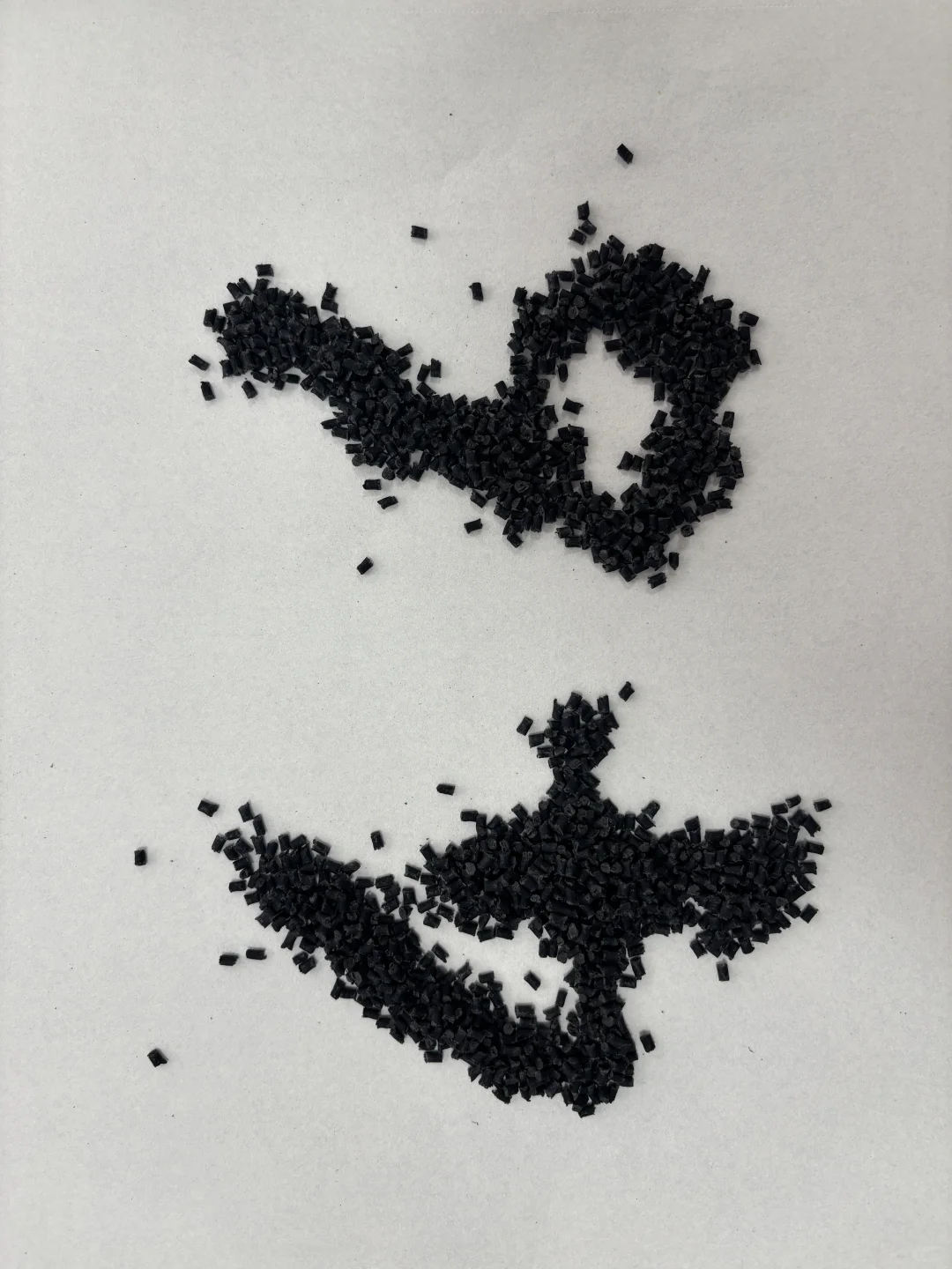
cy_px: 634
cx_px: 476
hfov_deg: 53.1
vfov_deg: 67.3
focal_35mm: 26
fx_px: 953
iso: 50
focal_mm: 5.96
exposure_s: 1/100
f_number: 1.6
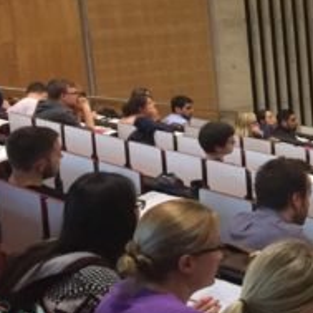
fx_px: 1064
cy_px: 151
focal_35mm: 104
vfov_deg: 16.7
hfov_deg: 14.2
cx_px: 618
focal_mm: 4.15
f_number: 2.2
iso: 64
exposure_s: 1/33
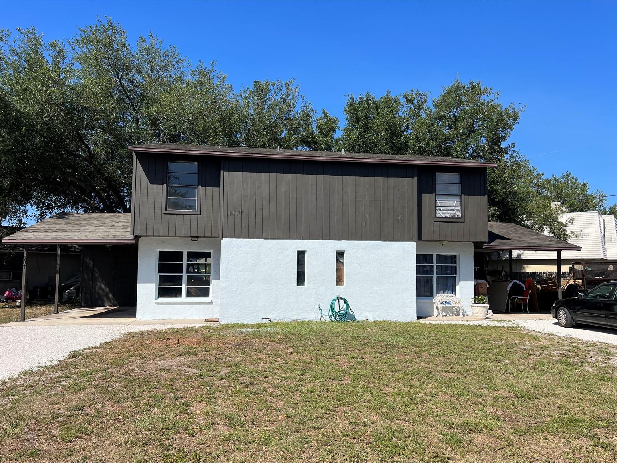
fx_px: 481
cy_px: 239
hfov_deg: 65.3
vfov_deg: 51.4
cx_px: 317
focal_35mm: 27
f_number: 1.5
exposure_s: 1/4831
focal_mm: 5.7
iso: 50
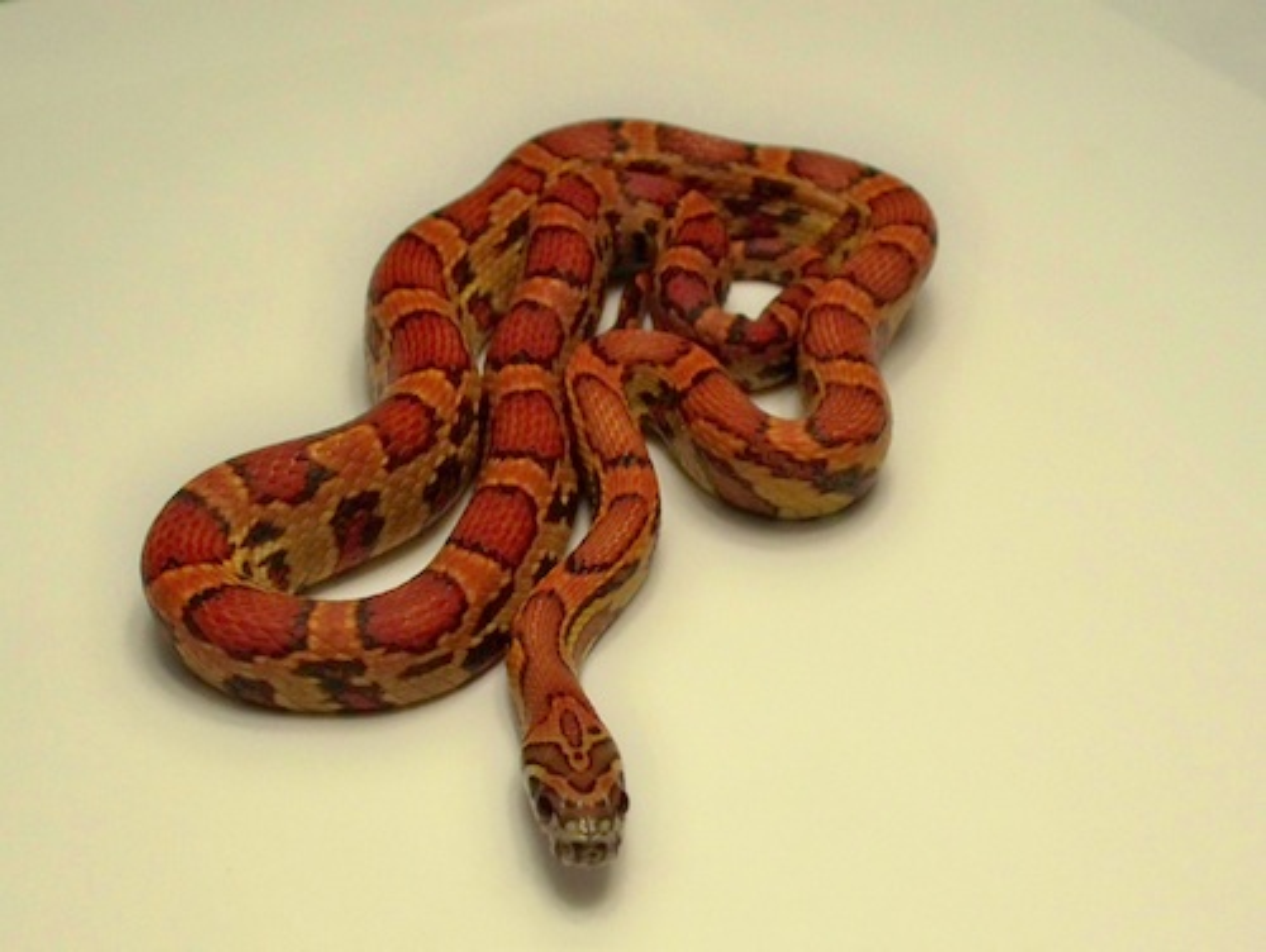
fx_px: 1281
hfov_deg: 52.6
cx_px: 633
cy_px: 476
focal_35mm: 35
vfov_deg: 40.8
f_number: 2.8
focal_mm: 7.54
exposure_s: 1/30
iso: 200
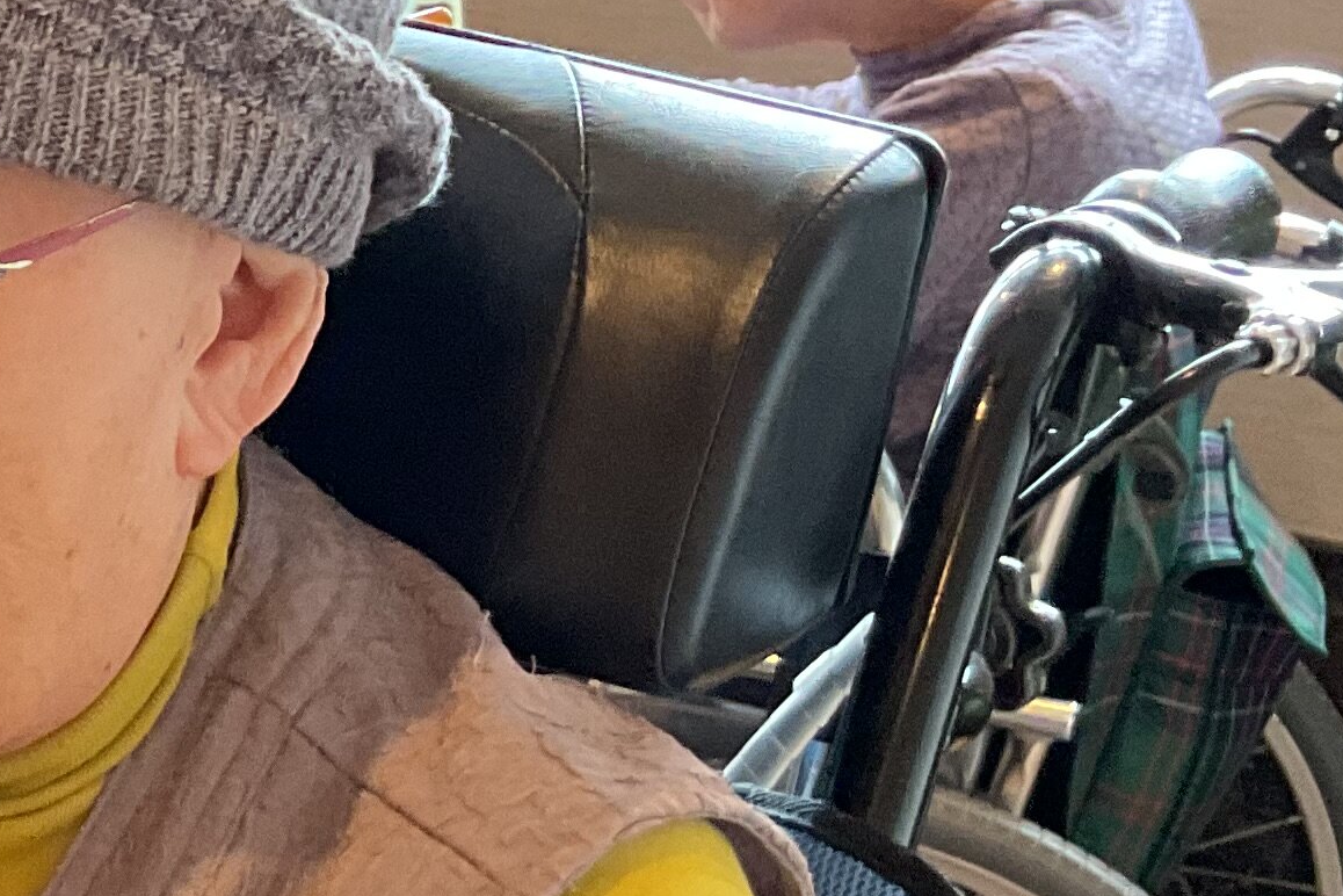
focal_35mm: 105
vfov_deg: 13.0
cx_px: -723
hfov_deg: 17.4
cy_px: 296
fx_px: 3917
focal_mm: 3
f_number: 1.8
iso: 125
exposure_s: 1/60
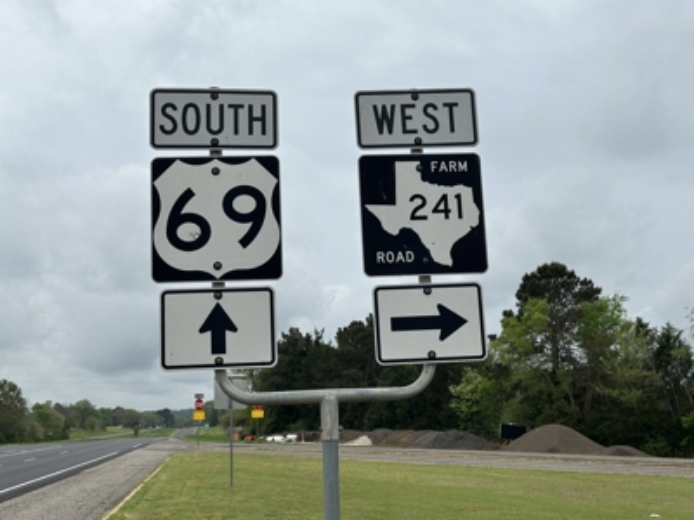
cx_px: 347
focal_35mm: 48
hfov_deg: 39.7
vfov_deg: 30.3
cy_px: 260
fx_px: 962
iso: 64
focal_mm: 6.86
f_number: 1.78
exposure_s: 1/4367
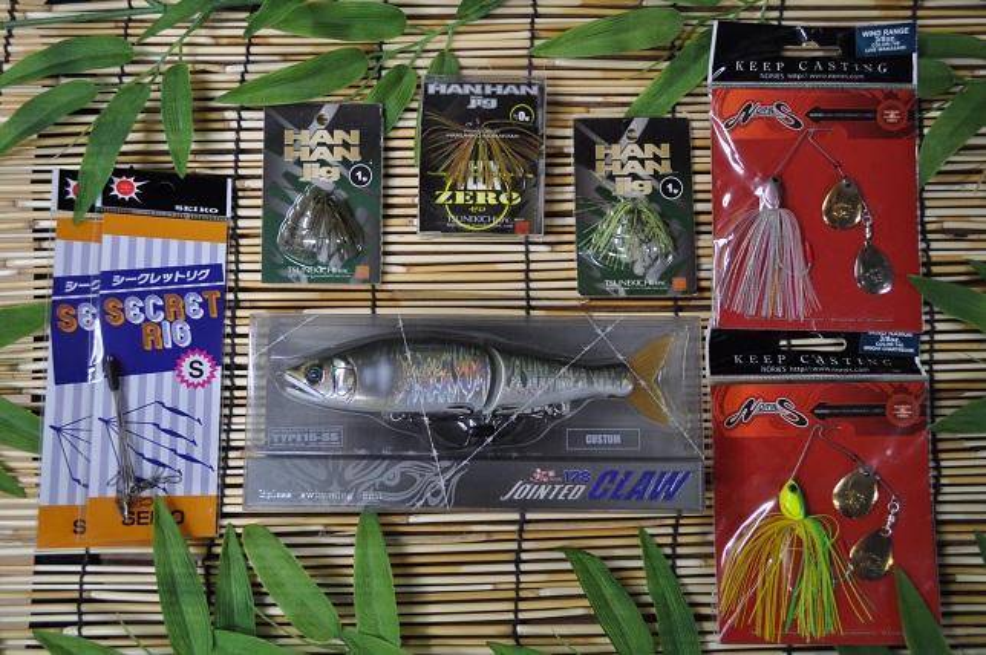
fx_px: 903
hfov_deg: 57.3
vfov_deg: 39.9
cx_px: 493
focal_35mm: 33
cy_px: 328
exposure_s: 1/60
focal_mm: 22
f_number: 4
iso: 640
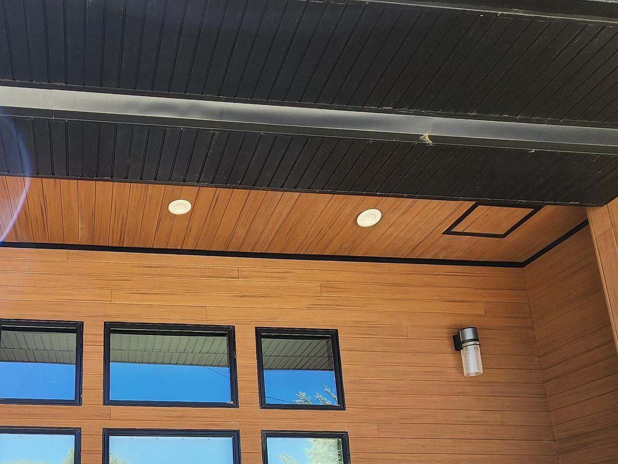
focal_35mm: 28
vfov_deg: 44.3
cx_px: 140
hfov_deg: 59.4
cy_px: 435
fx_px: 500
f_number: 2.2
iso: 50
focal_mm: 2.2
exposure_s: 1/231
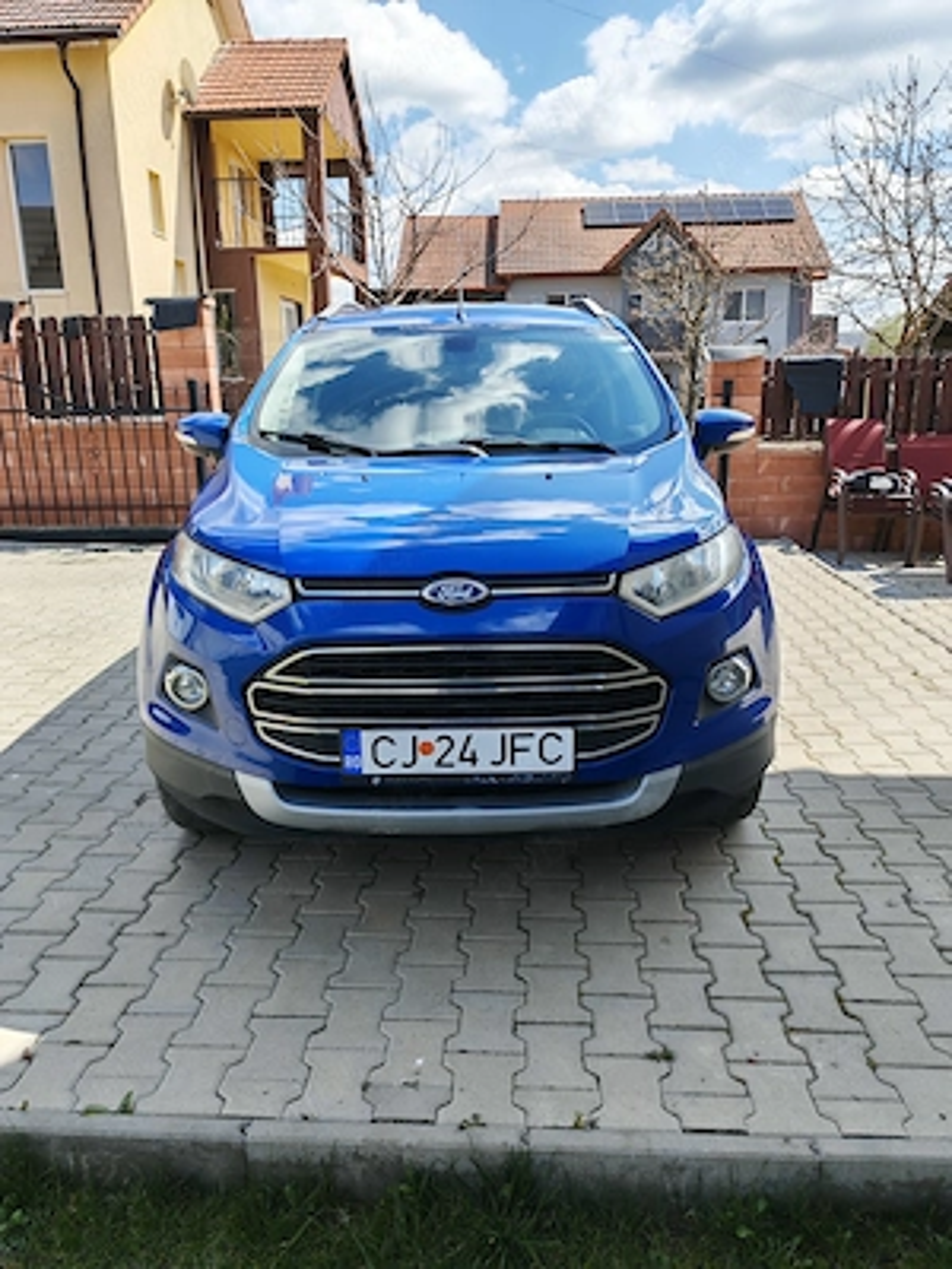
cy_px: 634
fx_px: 990
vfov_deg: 65.3
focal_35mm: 27
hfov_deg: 51.4
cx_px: 476
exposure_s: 1/910
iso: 50
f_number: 1.9
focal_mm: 6.12
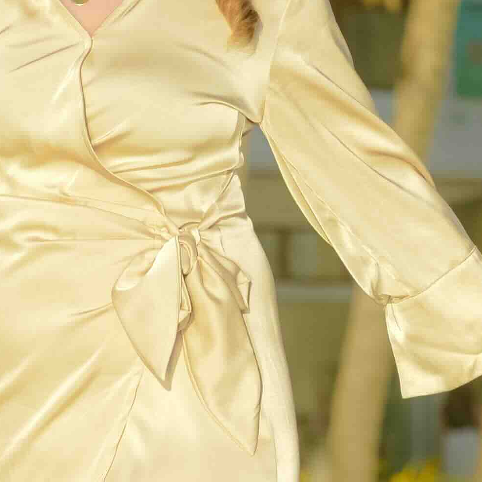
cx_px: 481
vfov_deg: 2.1
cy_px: 275
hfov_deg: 2.1
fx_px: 13453
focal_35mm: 854
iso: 500
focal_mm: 135
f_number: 6.3
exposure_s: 1/1000
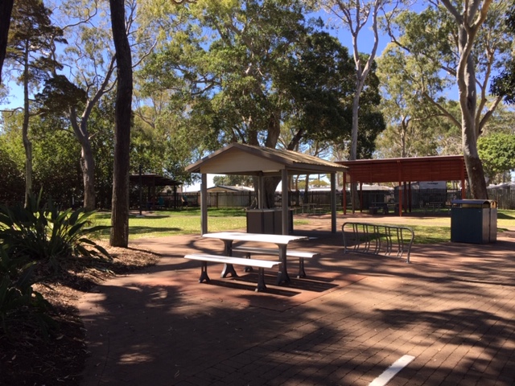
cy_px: 193
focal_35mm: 29
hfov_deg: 61.7
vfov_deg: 48.2
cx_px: 258
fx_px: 431
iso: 32
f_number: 2.2
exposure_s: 1/694
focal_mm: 4.15
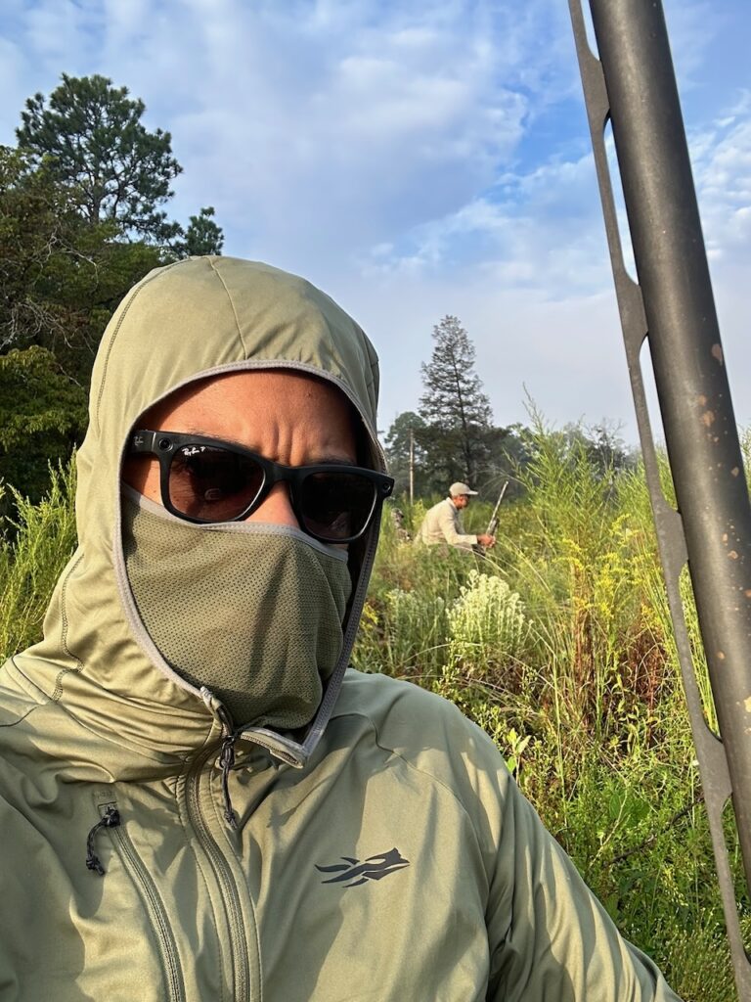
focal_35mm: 30
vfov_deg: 60.0
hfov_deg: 46.8
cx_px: 376
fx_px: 868
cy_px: 501
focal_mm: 2.69
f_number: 1.9
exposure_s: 1/200
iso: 25
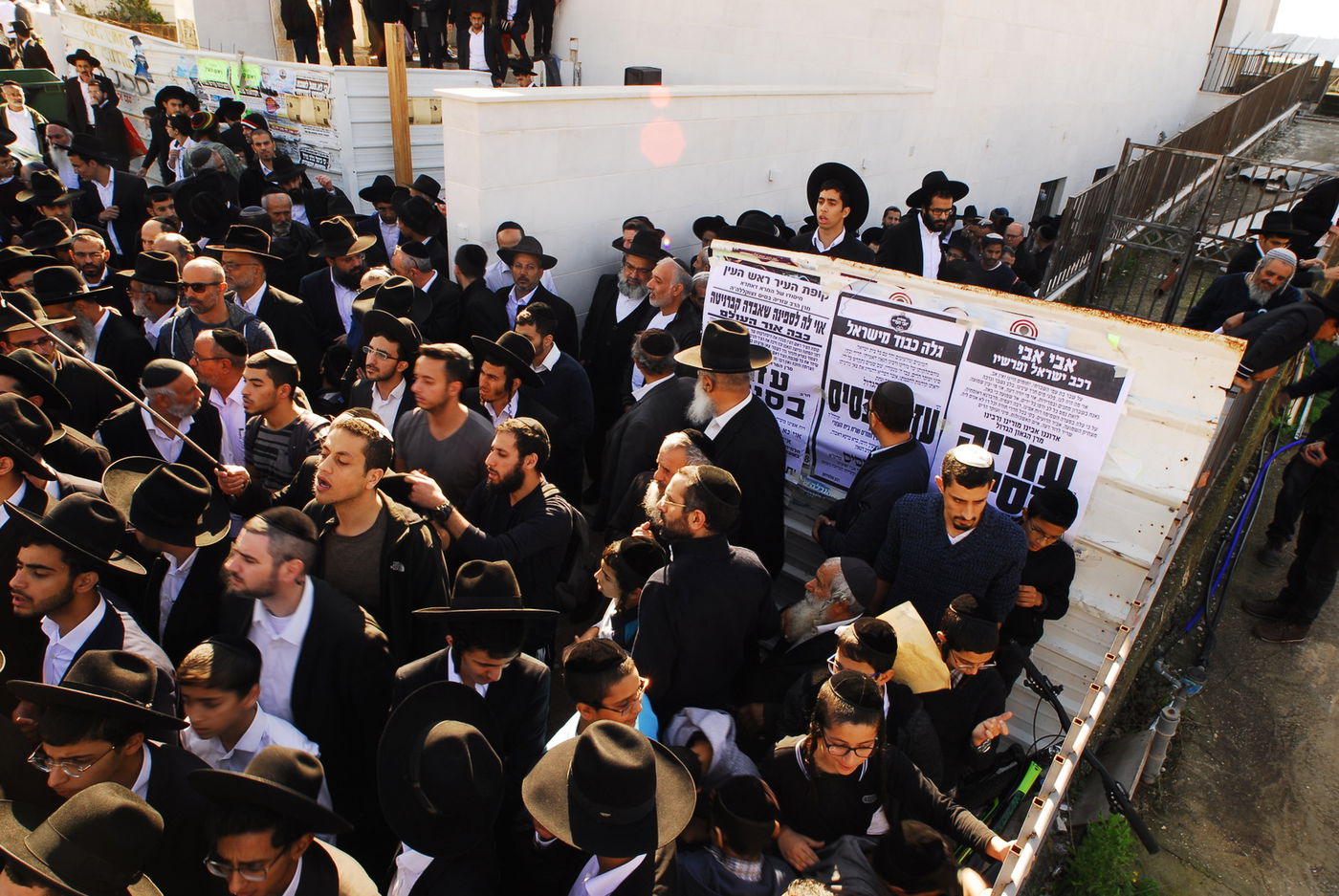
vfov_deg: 59.6
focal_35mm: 21
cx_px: 670
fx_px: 782
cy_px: 448
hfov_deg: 81.1
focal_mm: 14
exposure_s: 1/25
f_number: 10
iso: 100
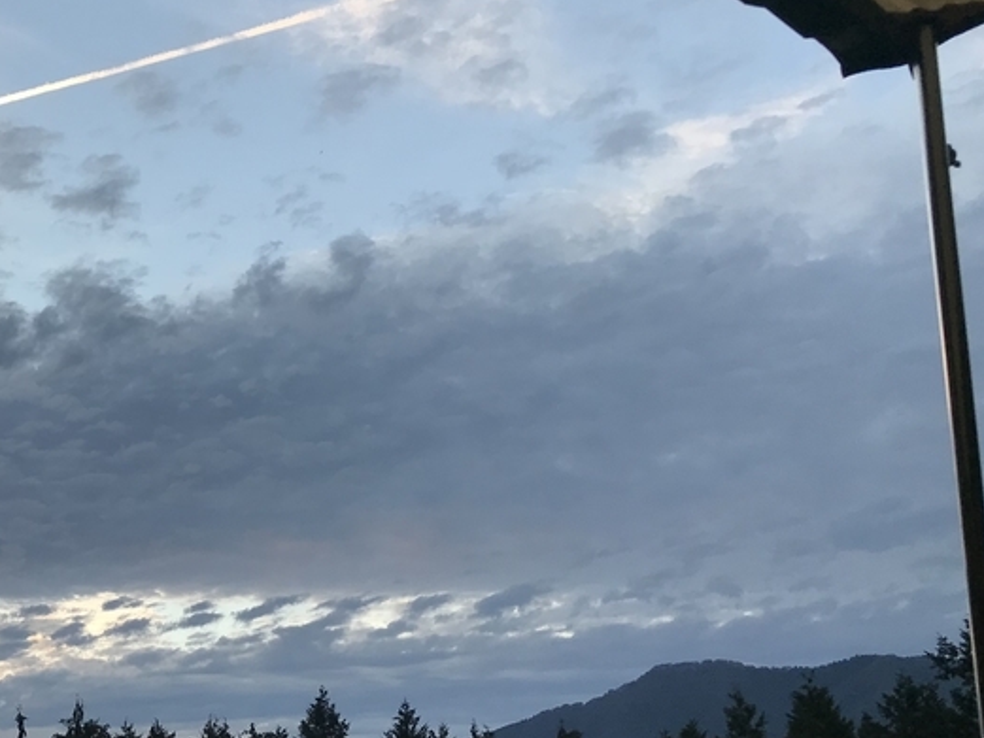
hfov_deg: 32.5
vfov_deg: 26.5
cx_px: 28
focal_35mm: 55
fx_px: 1564
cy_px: 427
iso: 20
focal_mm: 3.99
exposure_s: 1/164
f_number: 1.8
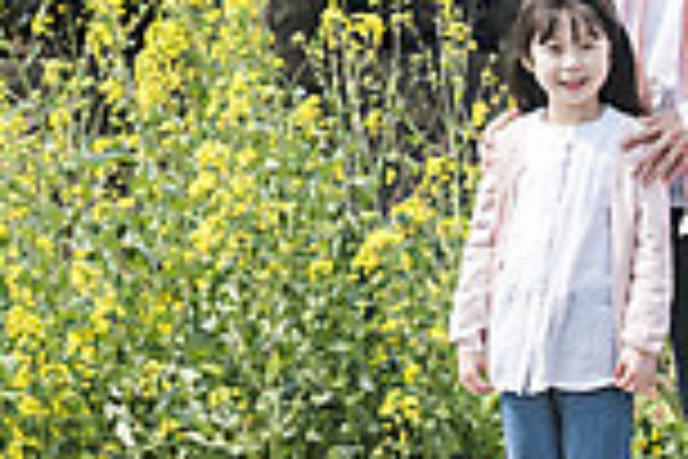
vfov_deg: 5.0
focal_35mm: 275
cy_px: -86
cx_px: 144
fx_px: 5255
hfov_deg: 7.5
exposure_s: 1/400
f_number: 4
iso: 250
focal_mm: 70
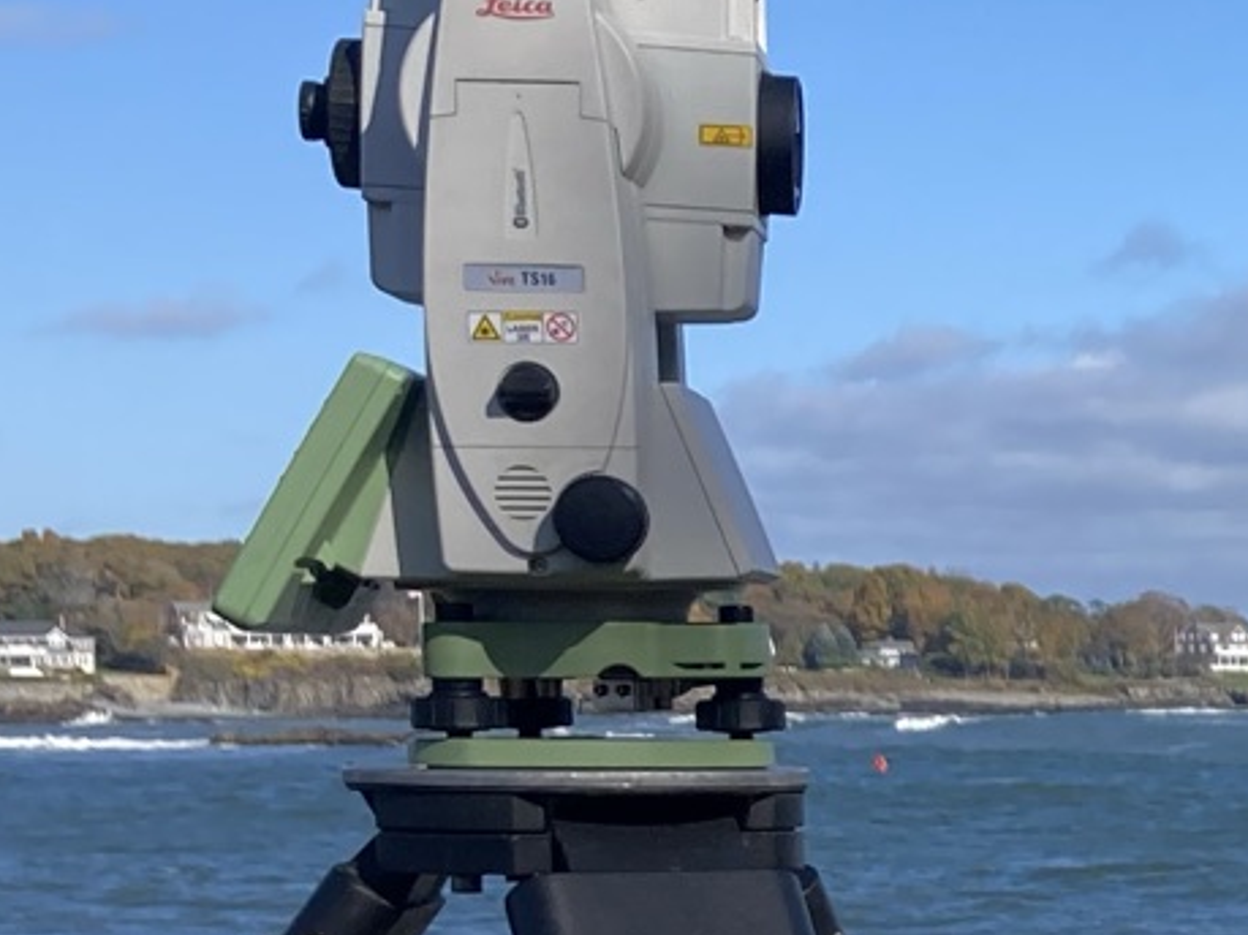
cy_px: 1169
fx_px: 4505
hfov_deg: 14.1
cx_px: 2191
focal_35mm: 125
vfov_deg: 11.6
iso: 20
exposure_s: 1/2088
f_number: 1.8
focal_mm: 3.99
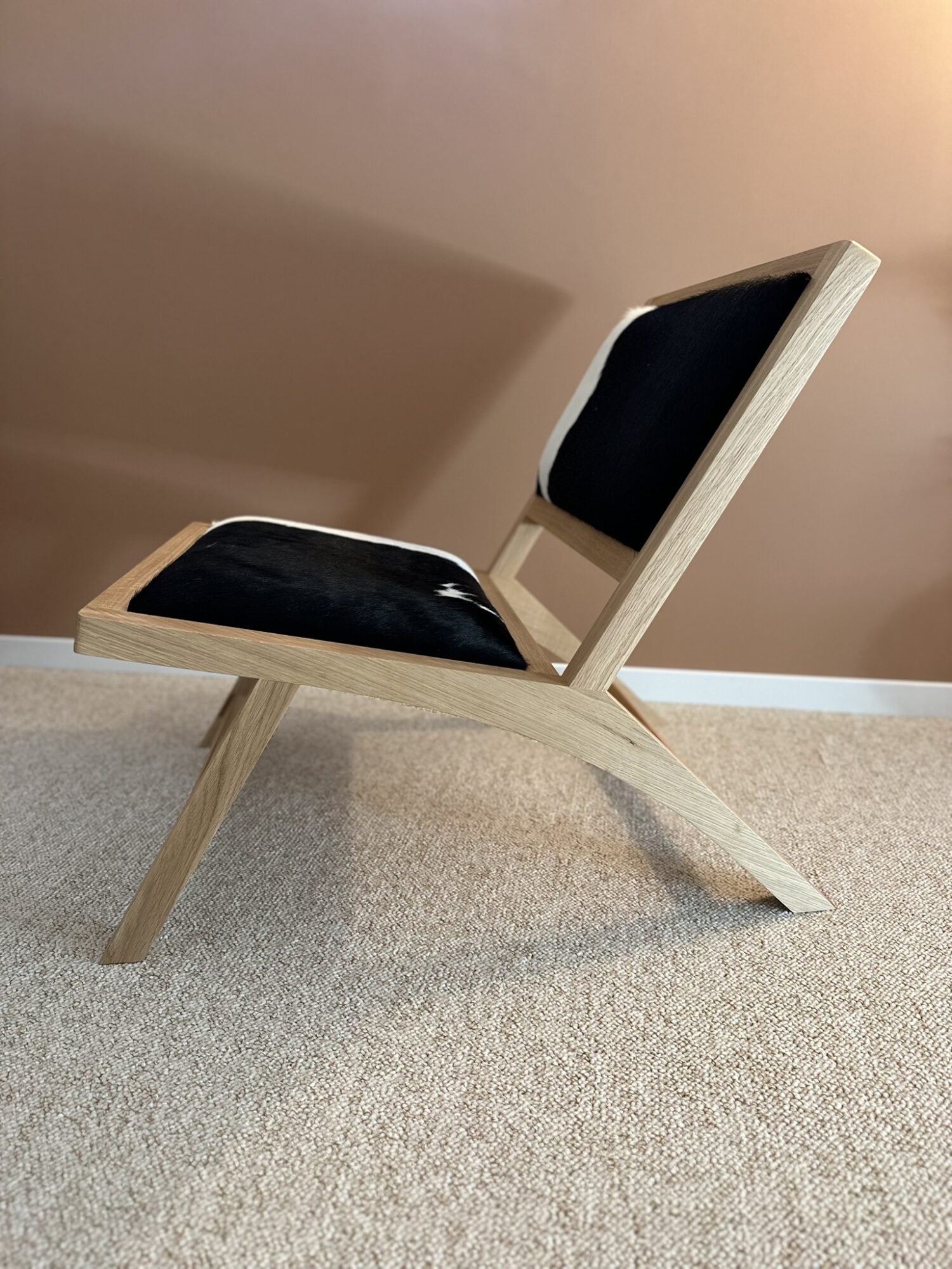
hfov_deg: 56.8
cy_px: 634
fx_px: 880
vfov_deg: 71.6
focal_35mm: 24
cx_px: 476
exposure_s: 1/50
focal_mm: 6.86
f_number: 1.78
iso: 320
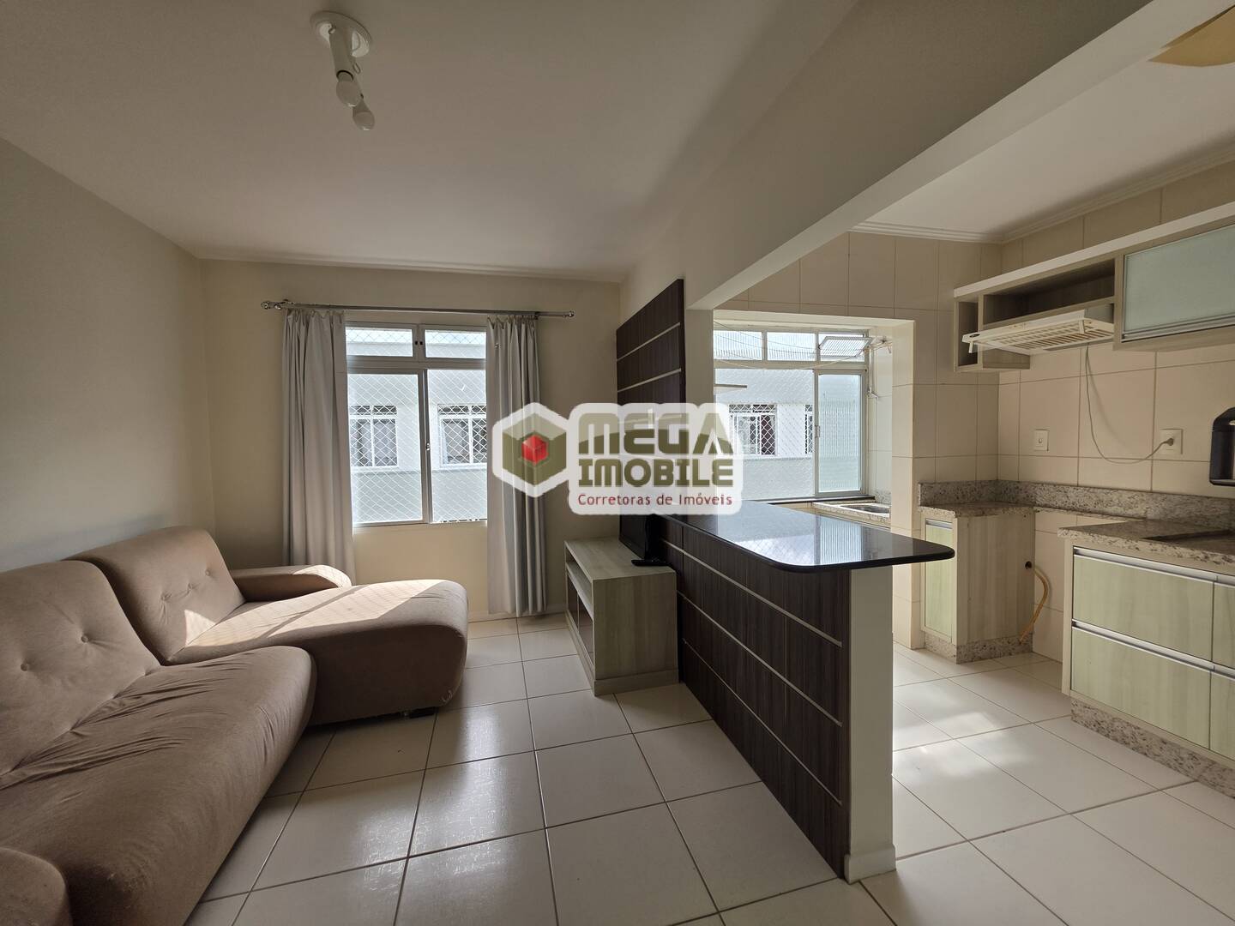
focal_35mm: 13
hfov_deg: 106.2
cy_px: 463
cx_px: 618
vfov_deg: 89.9
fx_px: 464
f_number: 1.9
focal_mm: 2.2
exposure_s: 1/657
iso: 40
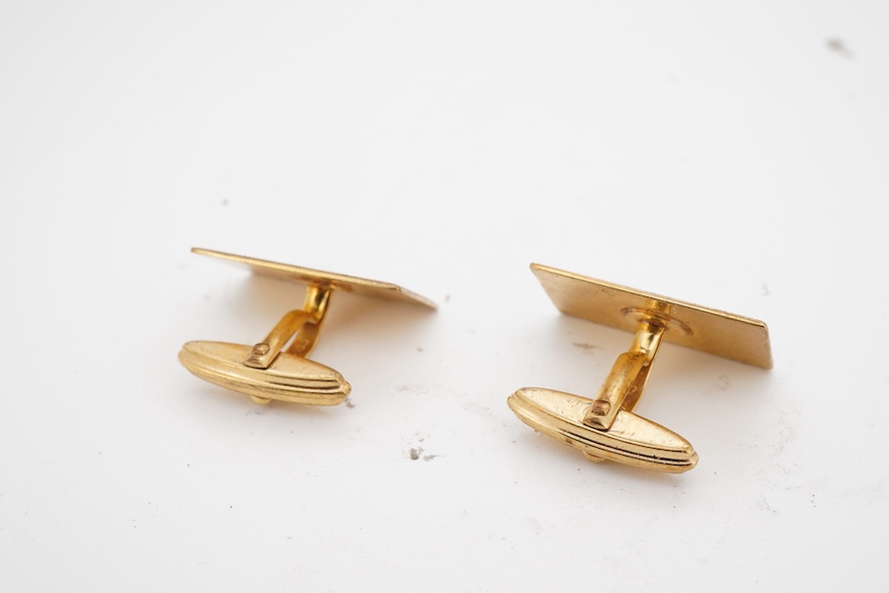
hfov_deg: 43.6
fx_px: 1111
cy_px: 296
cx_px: 444
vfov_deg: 29.9
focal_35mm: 45
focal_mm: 30
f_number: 22
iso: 320
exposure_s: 1/160
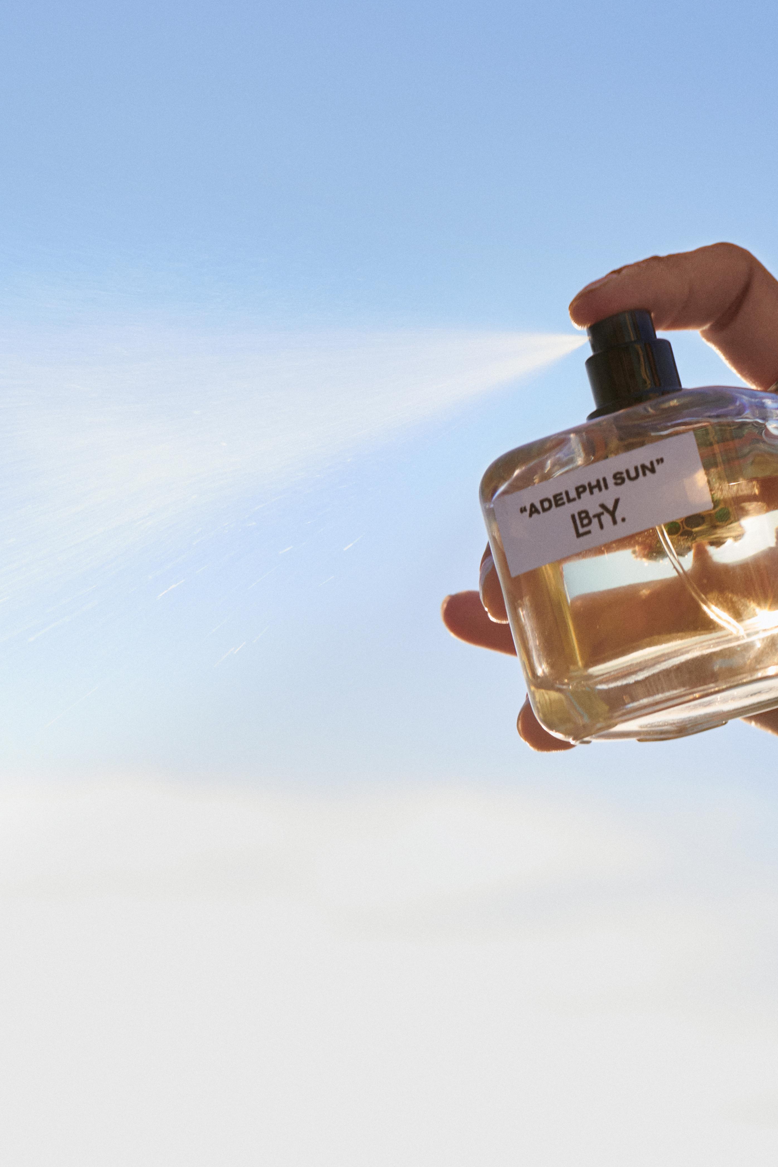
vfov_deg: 15.3
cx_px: 722
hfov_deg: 10.2
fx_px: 4343
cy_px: 772
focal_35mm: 134
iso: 1000
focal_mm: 70
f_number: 8
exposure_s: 1/160
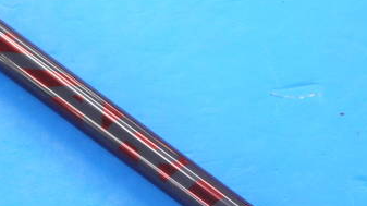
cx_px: 66
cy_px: 88
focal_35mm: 174
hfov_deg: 12.3
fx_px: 1692
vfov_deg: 7.0
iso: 800
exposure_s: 1/80
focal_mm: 42
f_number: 5.6
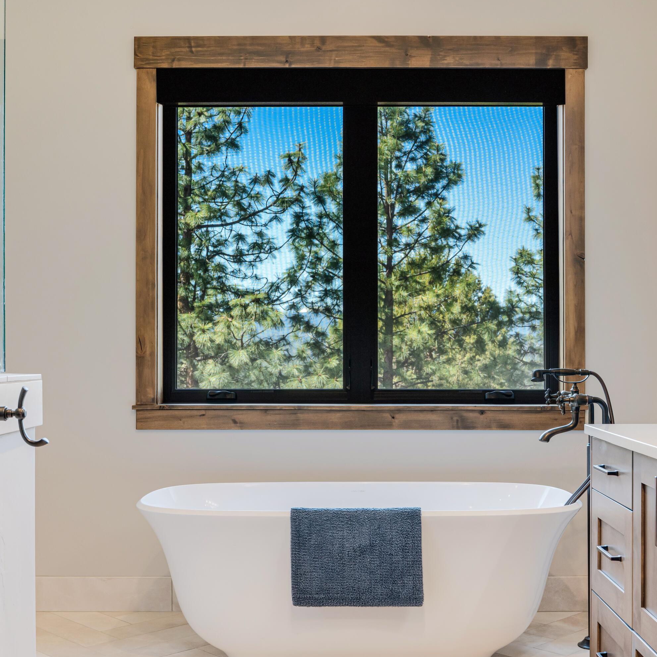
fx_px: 966
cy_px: 328
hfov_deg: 37.5
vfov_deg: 37.6
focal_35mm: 45
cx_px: 364
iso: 640
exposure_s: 1/50
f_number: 9
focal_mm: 35
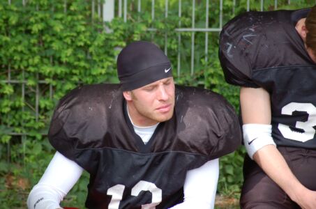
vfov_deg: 5.4
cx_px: 158
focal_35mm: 255
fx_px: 2234
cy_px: 104
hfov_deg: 8.1
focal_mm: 170
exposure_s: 1/500
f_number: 4.8
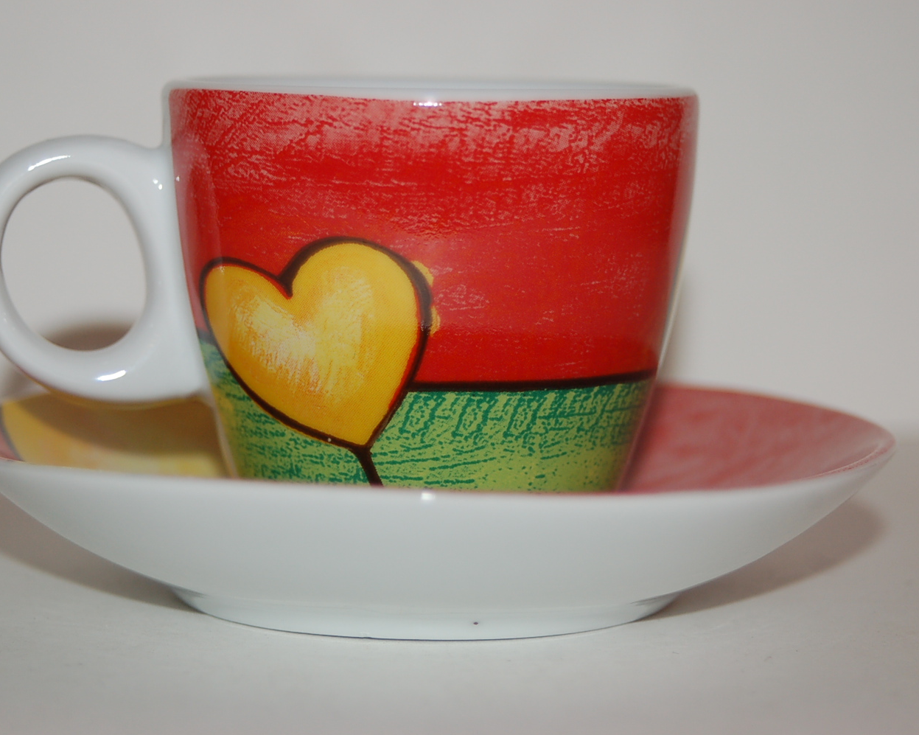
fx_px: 3046
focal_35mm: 112
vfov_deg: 13.8
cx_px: 433
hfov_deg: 17.2
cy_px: 367
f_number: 5.3
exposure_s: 1/60
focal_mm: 66
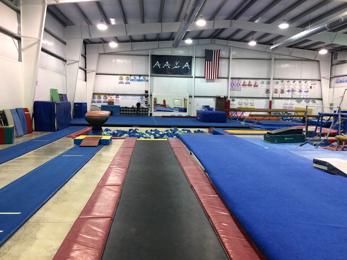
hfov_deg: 61.7
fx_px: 291
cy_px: 130
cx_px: 174
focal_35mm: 29
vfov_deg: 48.2
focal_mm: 4.15
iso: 80
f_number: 2.2
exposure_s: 1/30
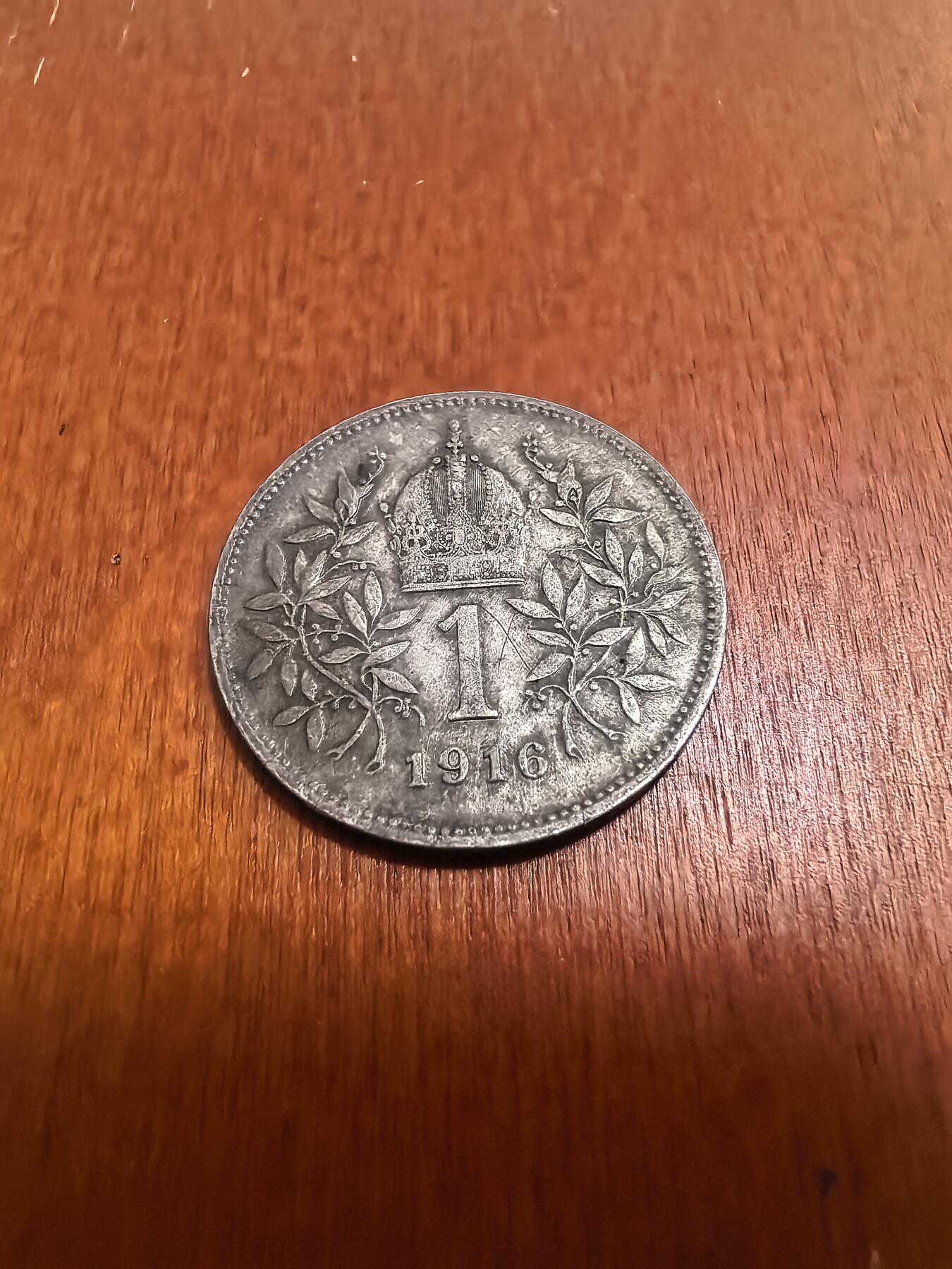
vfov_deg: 71.6
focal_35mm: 24
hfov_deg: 56.8
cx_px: 476
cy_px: 634
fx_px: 880
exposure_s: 1/25
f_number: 2.2
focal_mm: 1.68
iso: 800
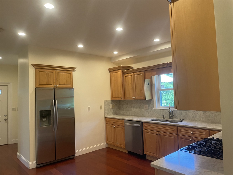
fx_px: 175
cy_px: 88
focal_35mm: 26
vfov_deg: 53.1
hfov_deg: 67.3
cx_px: 116
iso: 80
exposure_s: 1/60
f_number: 1.6
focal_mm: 4.2
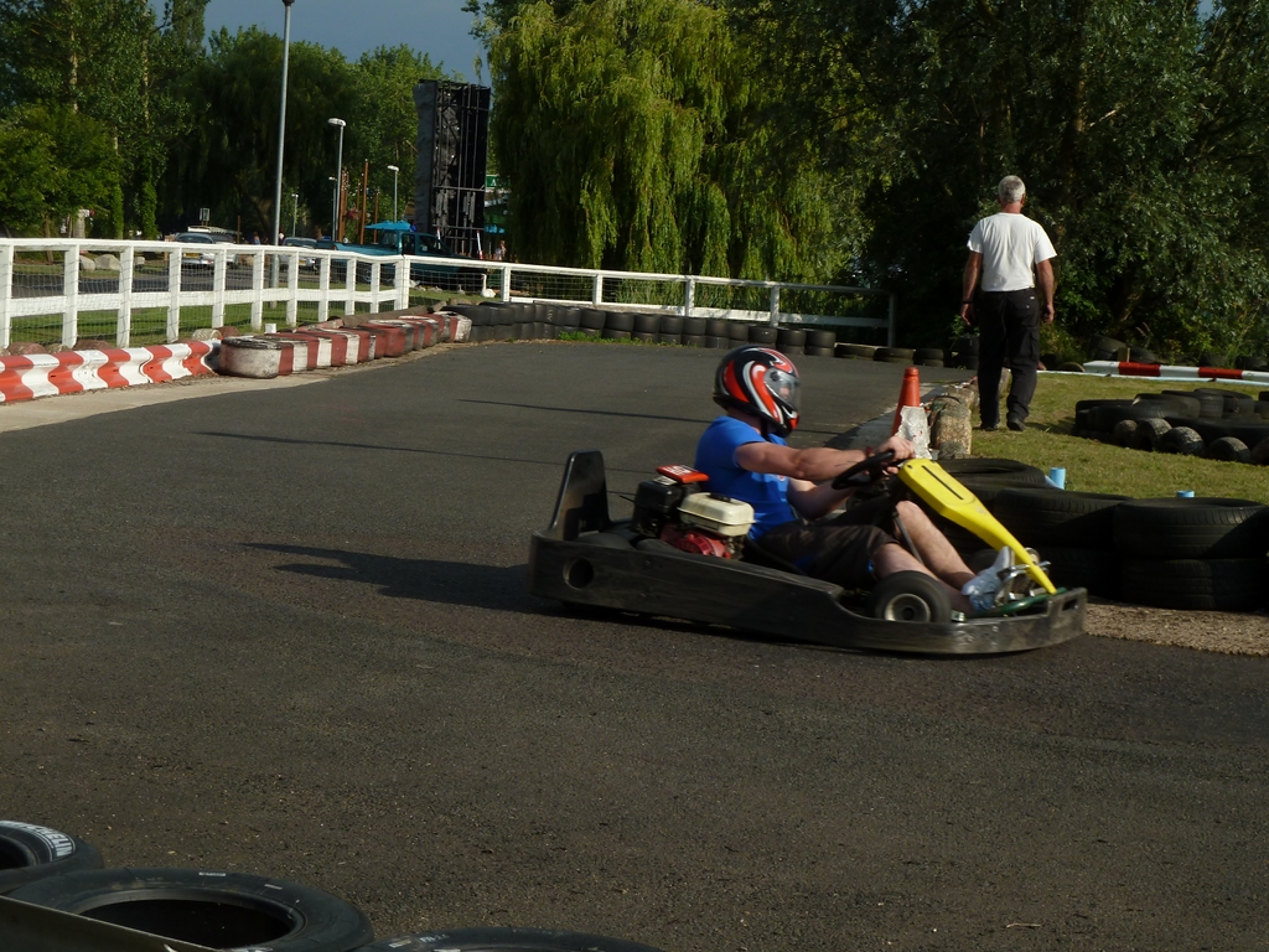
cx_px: 634
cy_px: 476
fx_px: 2859
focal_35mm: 78
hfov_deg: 25.0
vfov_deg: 18.9
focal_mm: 12.8
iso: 80
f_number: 4.2
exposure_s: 1/500
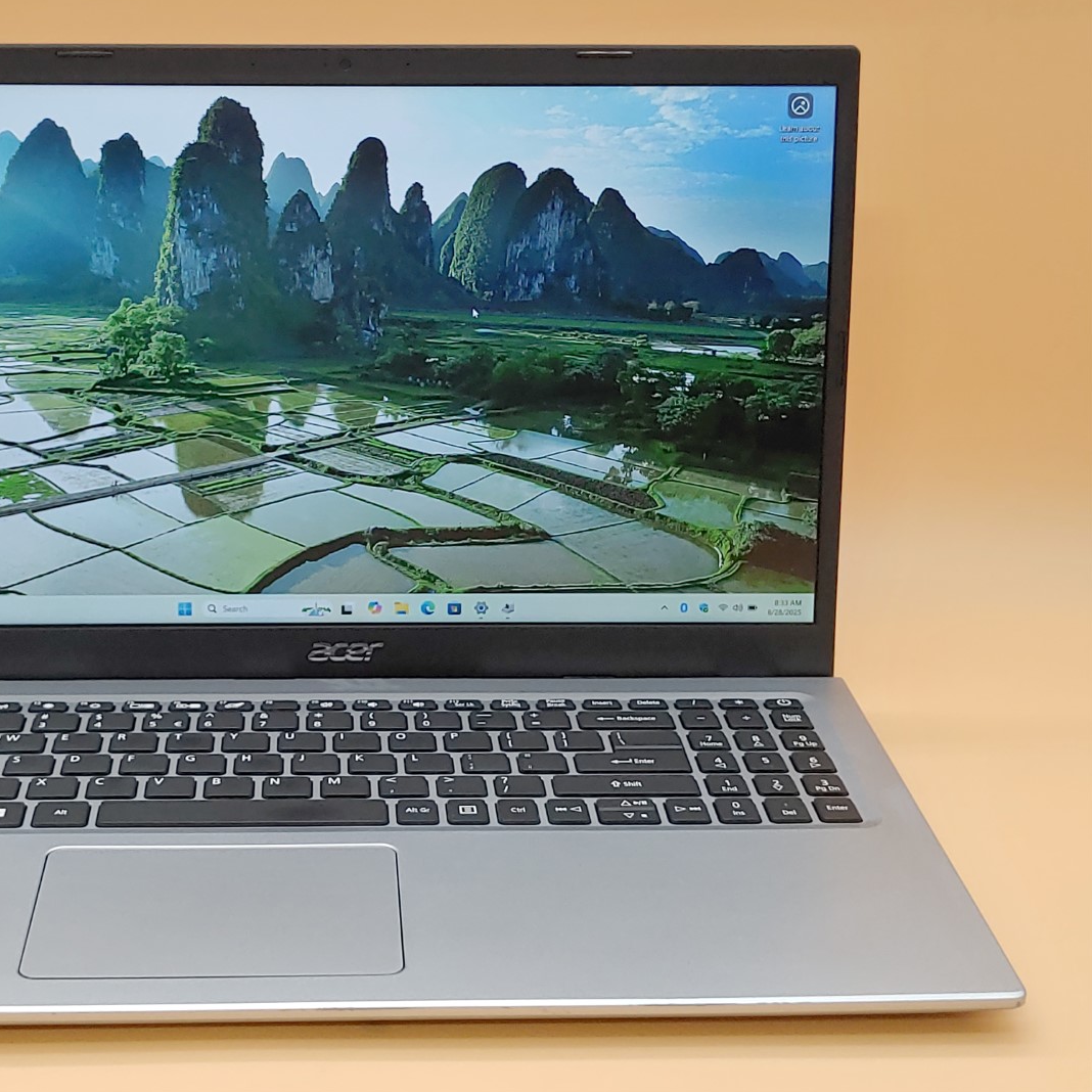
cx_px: 359
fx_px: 2213
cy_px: 543
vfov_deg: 27.7
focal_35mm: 62
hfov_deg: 27.5
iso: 100
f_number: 1.8
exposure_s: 1/120
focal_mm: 4.36
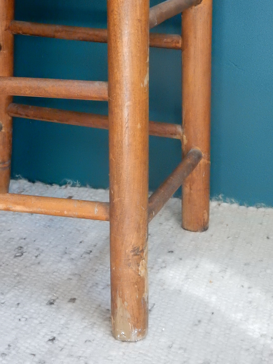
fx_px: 747
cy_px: 182
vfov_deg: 27.4
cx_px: 136
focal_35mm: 71
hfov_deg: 20.7
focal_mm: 12.6
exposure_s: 1/40
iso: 1400
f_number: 4.8
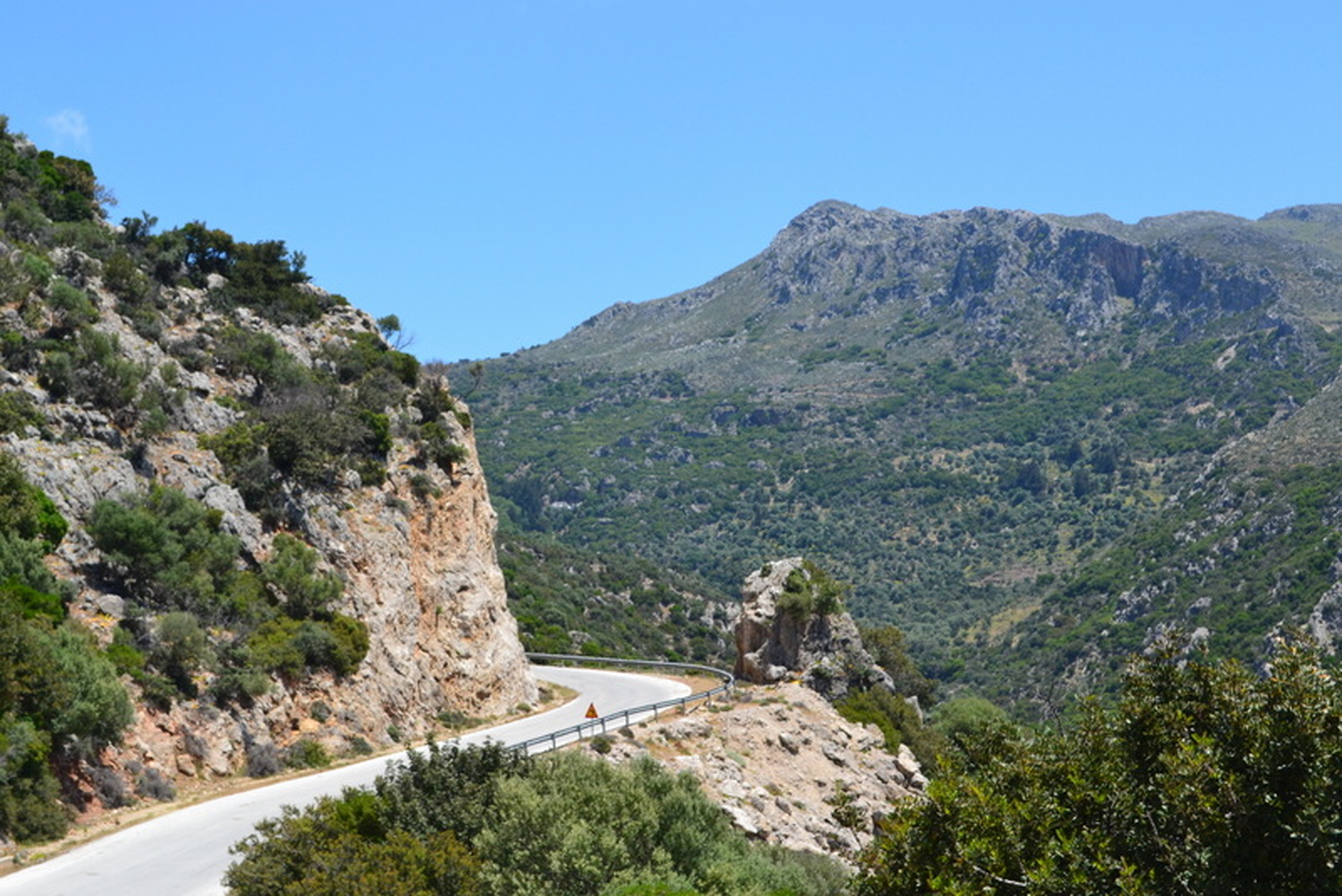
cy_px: 448
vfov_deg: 22.6
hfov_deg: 33.4
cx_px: 671
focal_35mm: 60
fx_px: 2237
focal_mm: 40
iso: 400
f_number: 11
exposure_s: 1/400
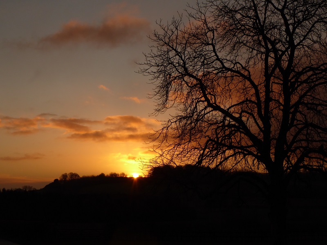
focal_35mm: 57
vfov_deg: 25.7
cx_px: 164
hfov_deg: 33.8
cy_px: 122
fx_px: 538
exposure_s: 1/1600
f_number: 4.2
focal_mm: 10.3
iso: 200
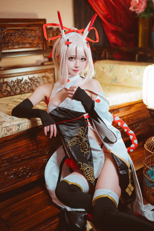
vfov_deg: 39.6
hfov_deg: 27.0
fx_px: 321
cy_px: 116
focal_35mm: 50
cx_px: 77
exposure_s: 1/100
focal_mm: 50
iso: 400
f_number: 1.8
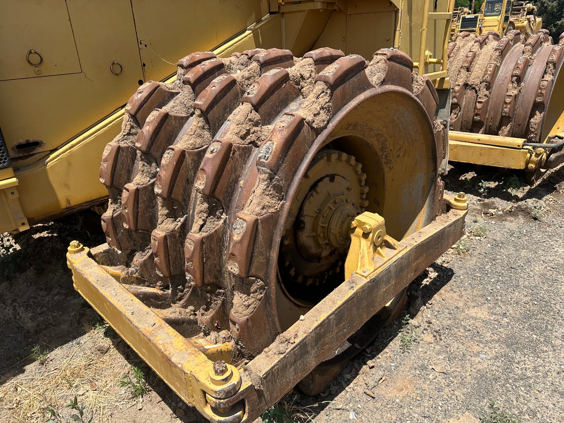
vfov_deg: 56.8
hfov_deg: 71.6
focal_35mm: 24
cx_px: 282
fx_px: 391
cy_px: 212
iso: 80
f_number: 1.78
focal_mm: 6.86
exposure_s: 1/3058
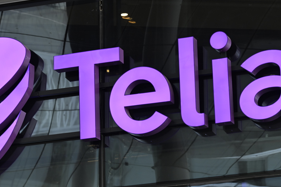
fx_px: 1568
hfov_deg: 10.2
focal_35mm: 201
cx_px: 116
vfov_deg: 6.8
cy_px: 132
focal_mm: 115
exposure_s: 1/100
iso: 640
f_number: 5.6
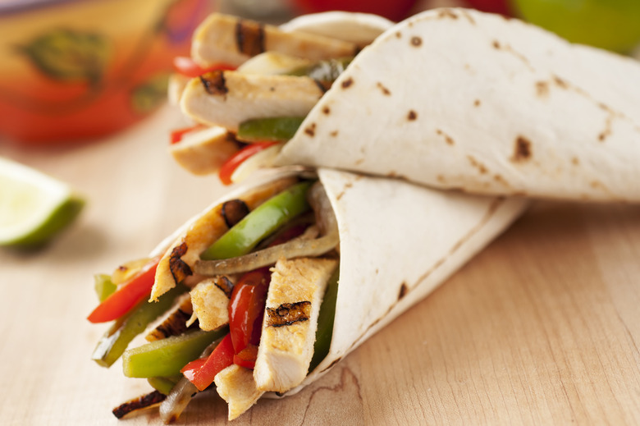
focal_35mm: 90
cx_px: 320
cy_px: 213
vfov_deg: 15.2
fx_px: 1599
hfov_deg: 22.6
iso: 100
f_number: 4.5
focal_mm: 60
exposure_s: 1/200
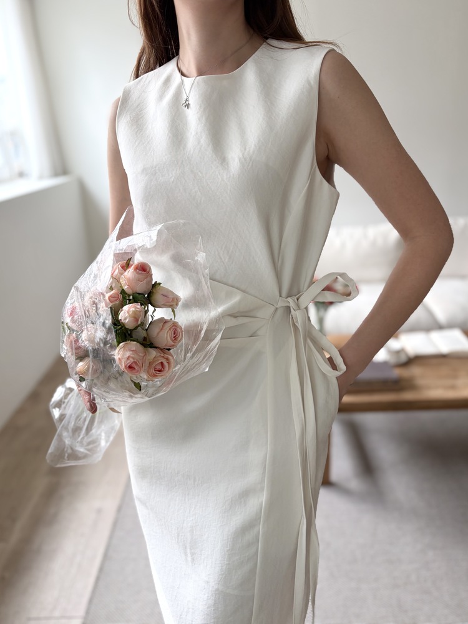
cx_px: 234
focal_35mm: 26
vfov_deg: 67.3
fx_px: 469
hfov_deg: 53.1
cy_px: 312
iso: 50
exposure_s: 1/120
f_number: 1.6
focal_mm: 5.96
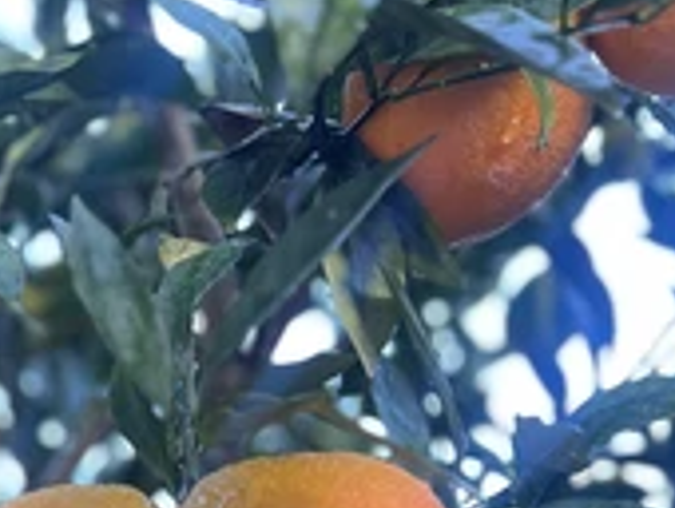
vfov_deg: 22.9
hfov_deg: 31.2
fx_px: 1191
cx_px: 183
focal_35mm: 61
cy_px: 540
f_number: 1.5
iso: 125
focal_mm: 5.7
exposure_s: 1/66
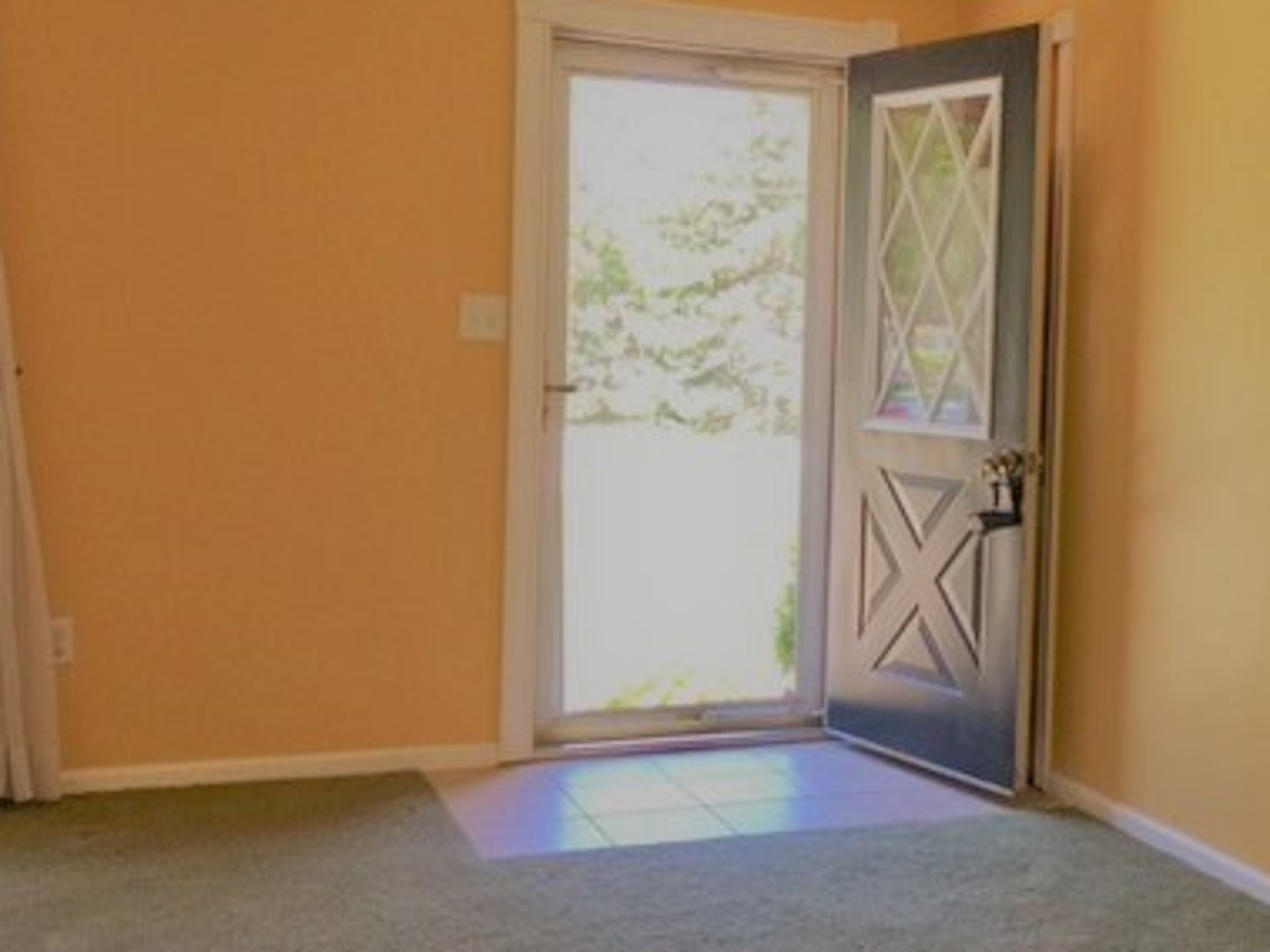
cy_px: 412
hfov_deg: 37.5
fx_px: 1797
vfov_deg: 29.6
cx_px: 1015
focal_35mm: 49
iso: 32
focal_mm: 4.15
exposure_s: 1/30
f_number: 2.2
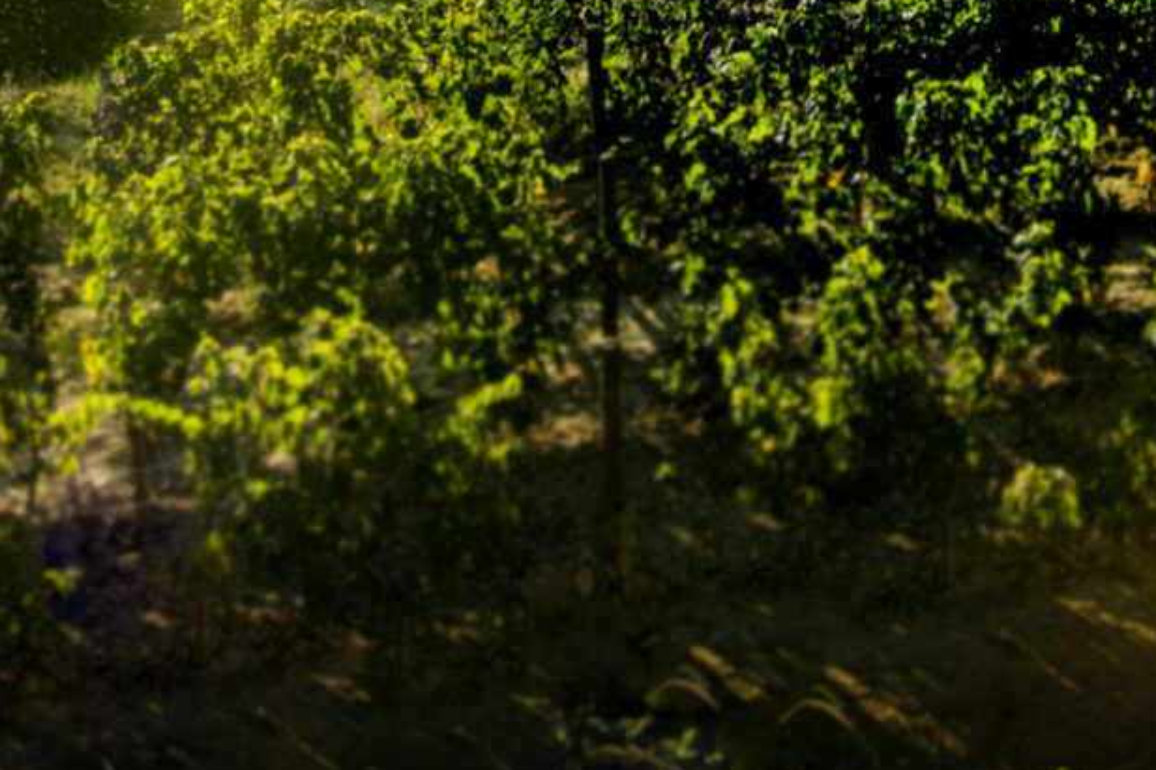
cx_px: -708
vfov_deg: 19.9
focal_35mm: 58
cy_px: -418
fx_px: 1854
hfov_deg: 24.3
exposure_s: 1/1250
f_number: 6.3
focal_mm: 11
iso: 200
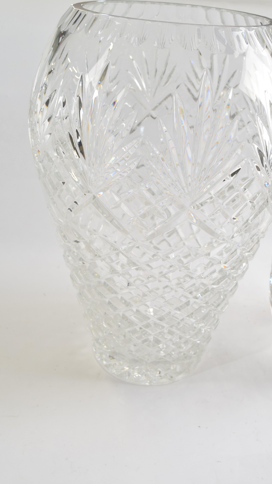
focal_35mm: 35
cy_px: 241
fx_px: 449
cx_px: 158
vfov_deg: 56.6
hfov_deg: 33.6
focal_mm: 22
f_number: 9.5
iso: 800
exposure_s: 1/45
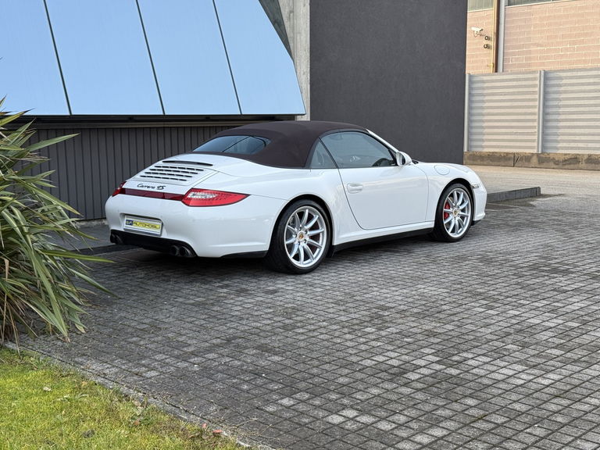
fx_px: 832
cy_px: 225
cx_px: 300
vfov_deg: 30.3
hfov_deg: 39.7
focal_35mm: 48
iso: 64
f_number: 1.78
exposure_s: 1/641
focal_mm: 6.76
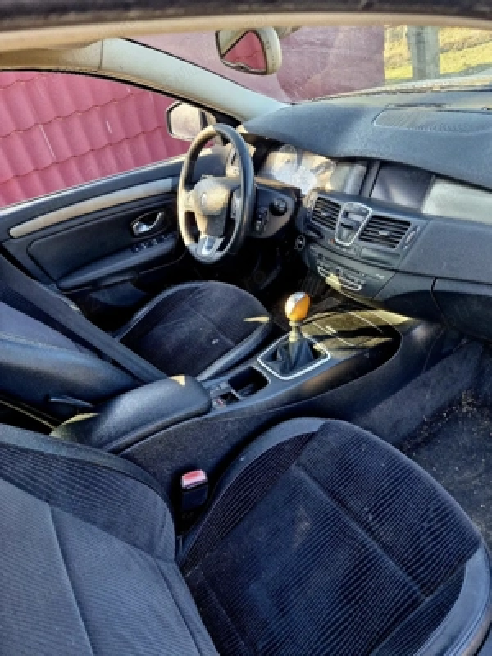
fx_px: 436
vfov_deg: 73.9
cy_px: 328
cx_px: 246
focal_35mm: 23
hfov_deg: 58.9
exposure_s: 1/182
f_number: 1.8
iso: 160
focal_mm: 5.54
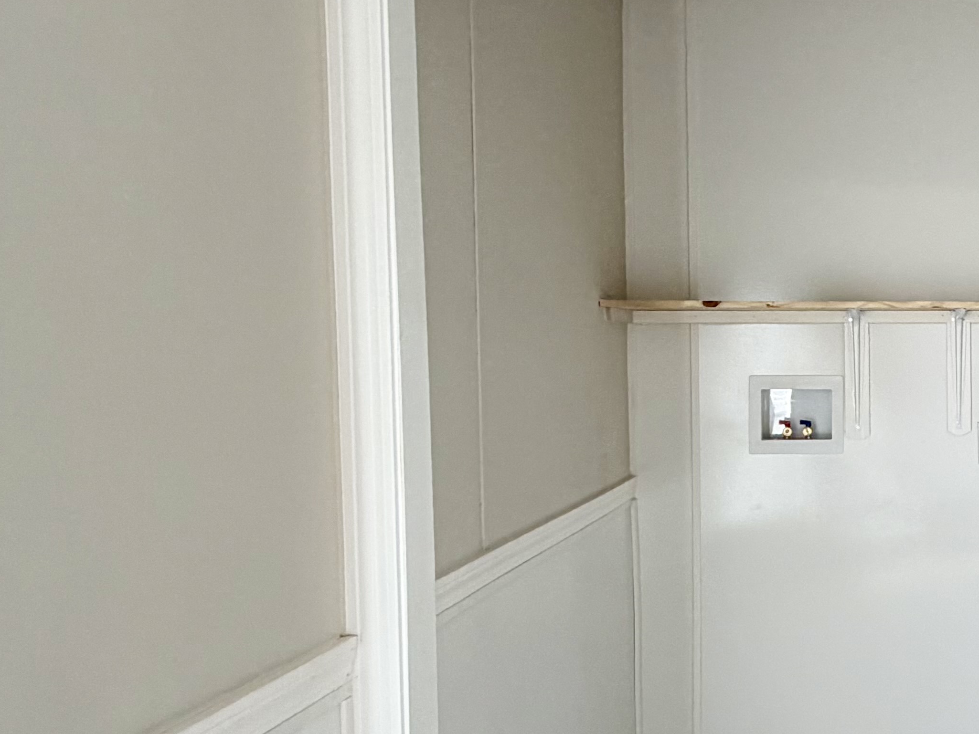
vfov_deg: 36.8
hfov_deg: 38.0
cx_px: 1124
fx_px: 1103
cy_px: 384
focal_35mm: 39
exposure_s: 1/121
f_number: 2.2
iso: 100
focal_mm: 2.22
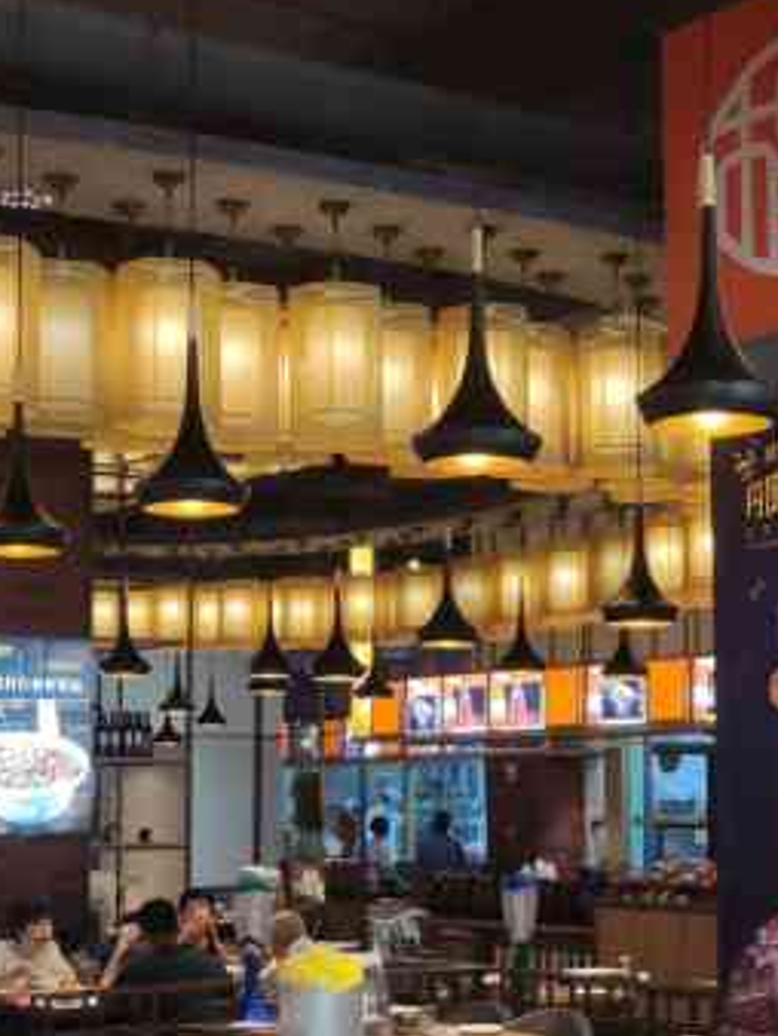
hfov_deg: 21.3
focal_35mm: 69
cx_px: 417
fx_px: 2065
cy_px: 656
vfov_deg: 28.0
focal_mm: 5.43
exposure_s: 1/50
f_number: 1.89
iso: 94
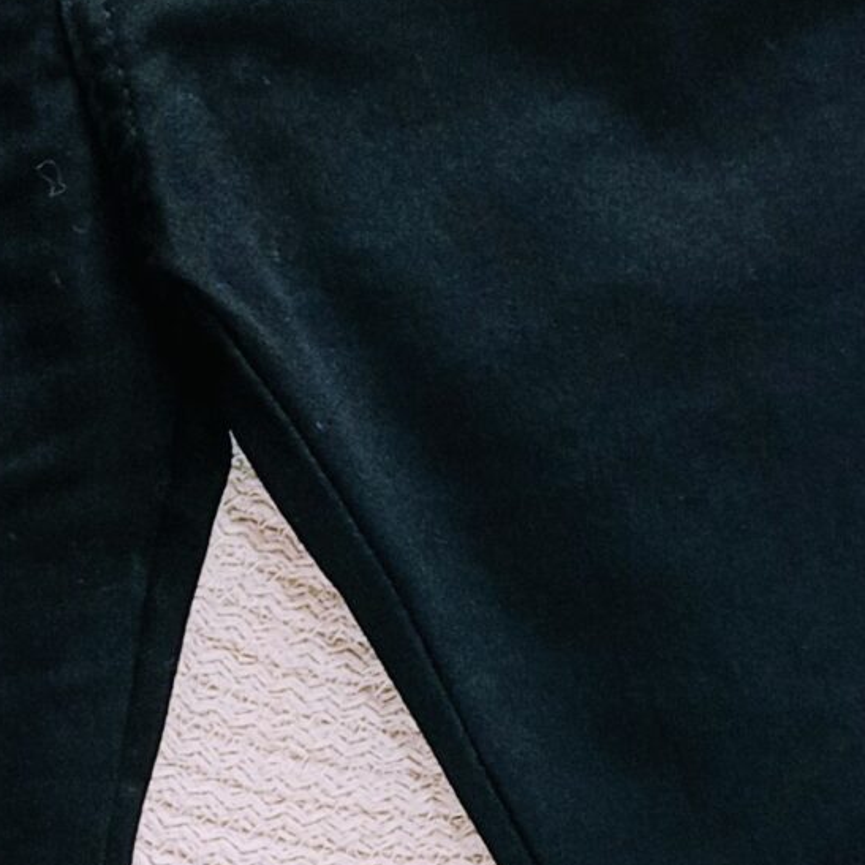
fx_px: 3279
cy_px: 686
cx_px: 365
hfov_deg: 15.0
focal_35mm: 116
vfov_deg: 14.9
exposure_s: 1/33.3
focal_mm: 4.27
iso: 565
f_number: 1.8
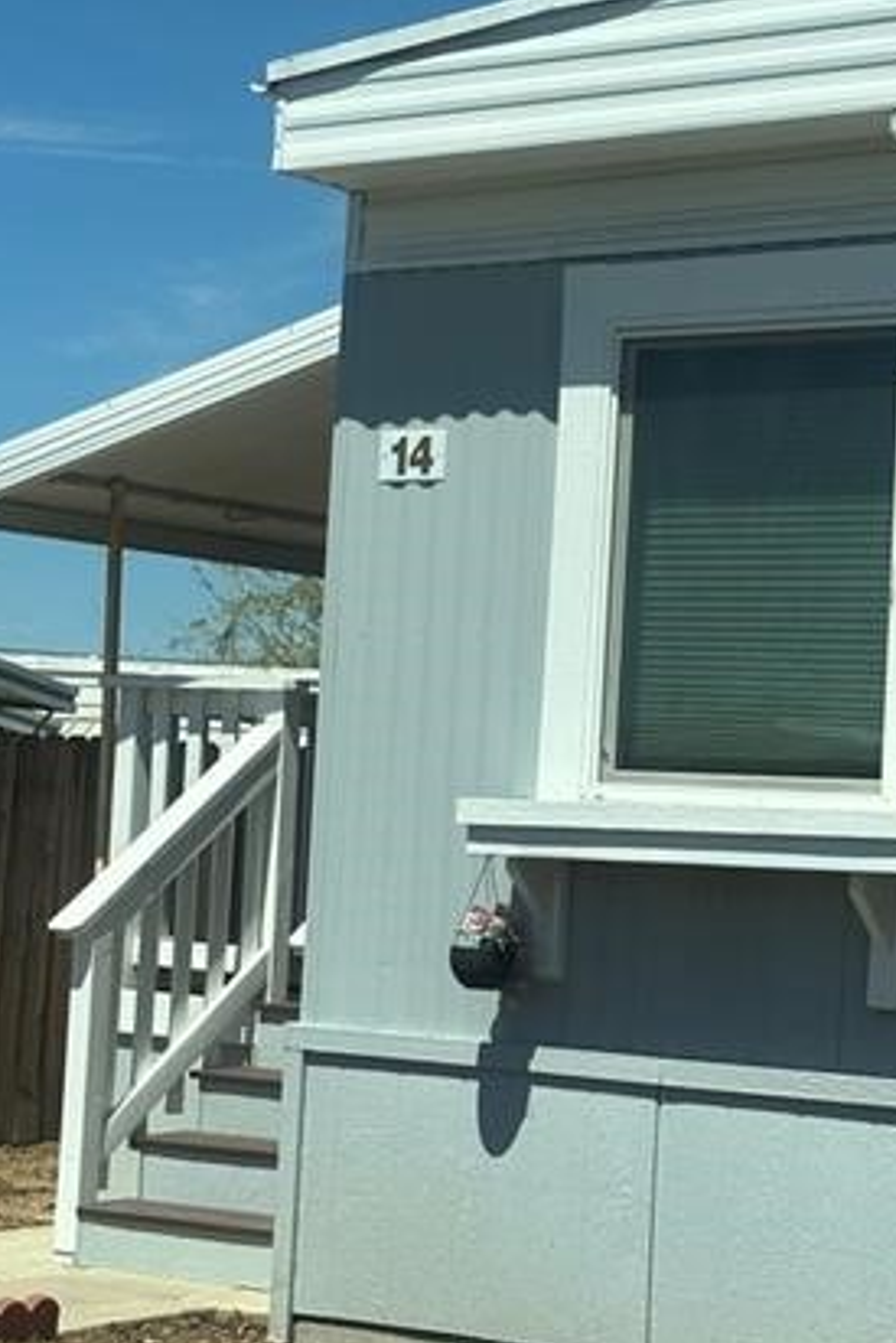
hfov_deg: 14.6
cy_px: 623
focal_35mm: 93
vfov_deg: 21.9
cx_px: 710
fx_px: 3469
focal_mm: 6.86
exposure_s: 1/6211
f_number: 1.78
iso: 64
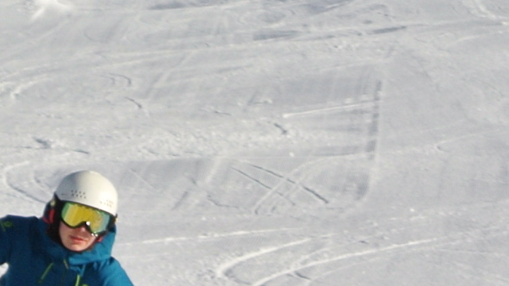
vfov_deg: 2.8
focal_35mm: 437
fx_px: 5896
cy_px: 414
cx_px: 42
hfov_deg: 4.9
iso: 100
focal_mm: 30
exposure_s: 1/640
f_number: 5.6
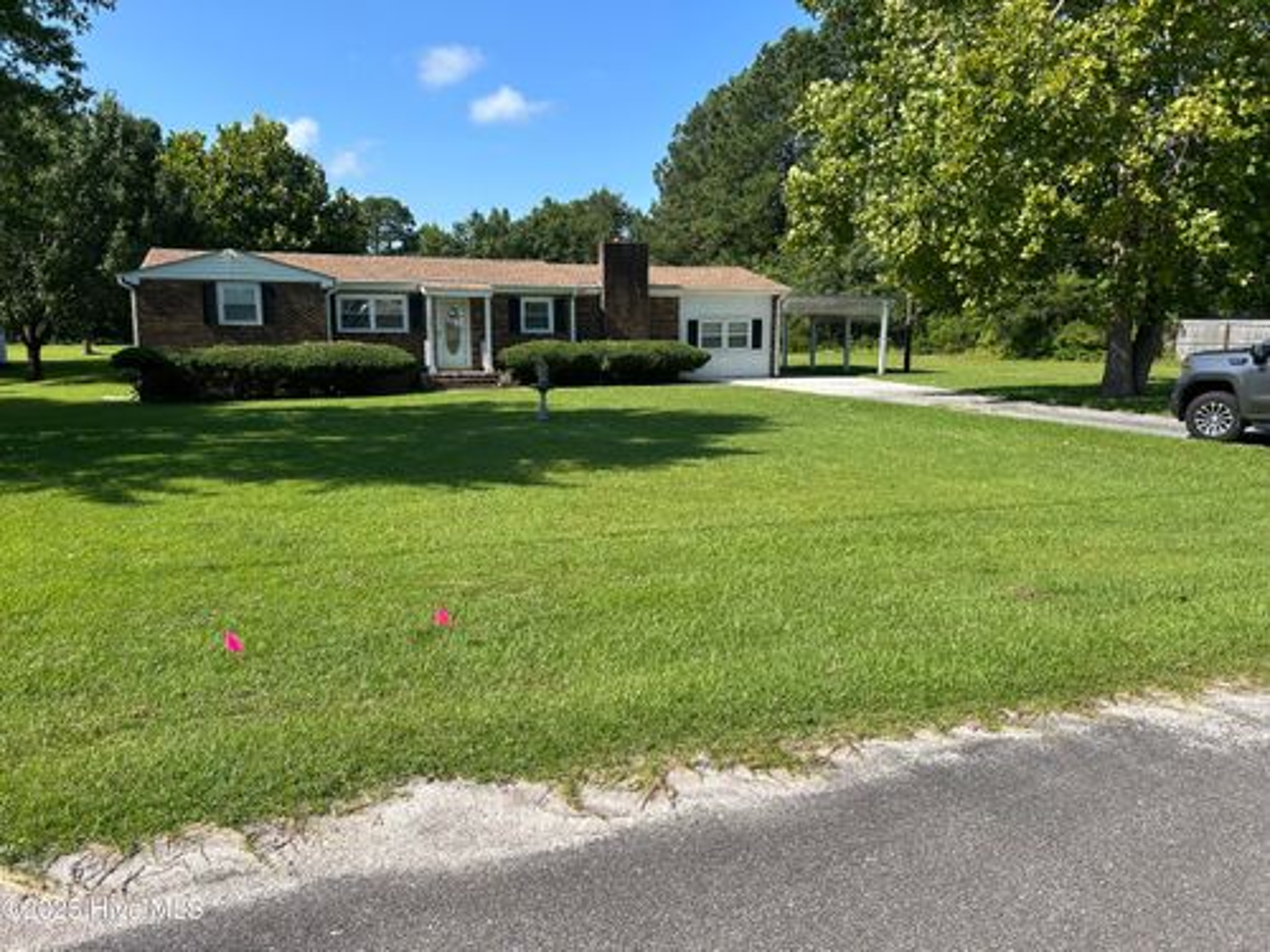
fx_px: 954
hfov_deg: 67.3
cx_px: 635
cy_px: 476
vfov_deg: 53.1
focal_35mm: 26
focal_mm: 5.7
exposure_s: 1/2915
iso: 50
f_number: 1.5
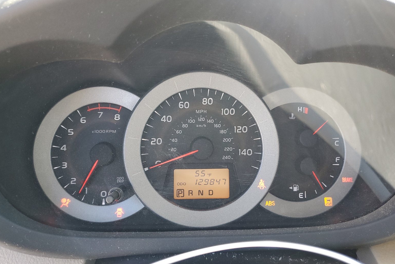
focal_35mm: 28
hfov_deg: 65.5
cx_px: 197
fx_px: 307
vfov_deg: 46.3
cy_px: 117
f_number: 1.5
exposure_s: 1/120
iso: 81
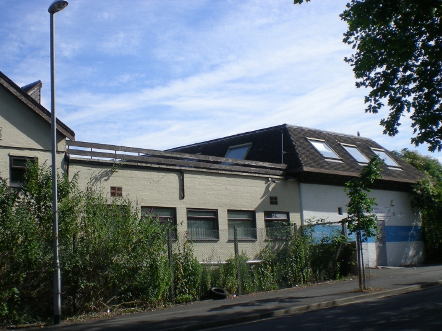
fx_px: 626
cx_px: 181
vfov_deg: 29.7
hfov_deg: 38.8
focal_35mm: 49
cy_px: 174
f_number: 4.6
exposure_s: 1/432
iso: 50
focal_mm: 6.3
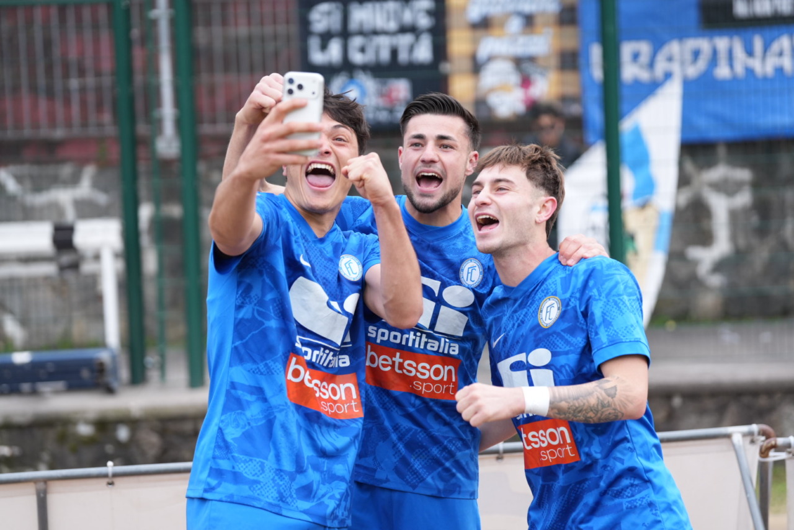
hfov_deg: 18.9
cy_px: 265
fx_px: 2383
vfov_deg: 12.7
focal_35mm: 108
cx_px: 397
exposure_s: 1/1600
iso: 800
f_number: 2.8
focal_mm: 108
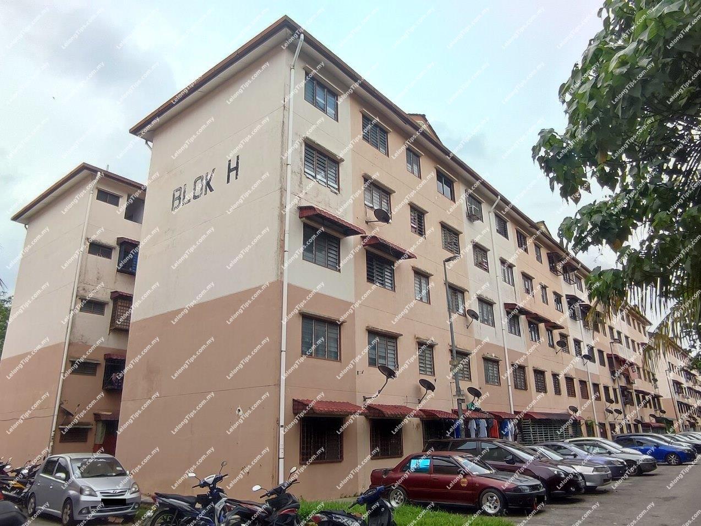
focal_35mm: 16
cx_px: 350
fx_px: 324
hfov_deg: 94.5
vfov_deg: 78.1
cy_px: 263
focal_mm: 1.65
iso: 50
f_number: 2.2
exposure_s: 1/612
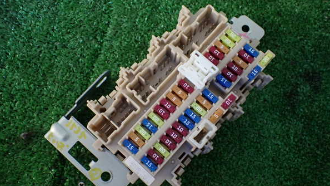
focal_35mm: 33
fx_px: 289
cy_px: 104
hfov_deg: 59.5
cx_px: 164
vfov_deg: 35.6
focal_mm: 5.4
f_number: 2.3
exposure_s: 1/125
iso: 400
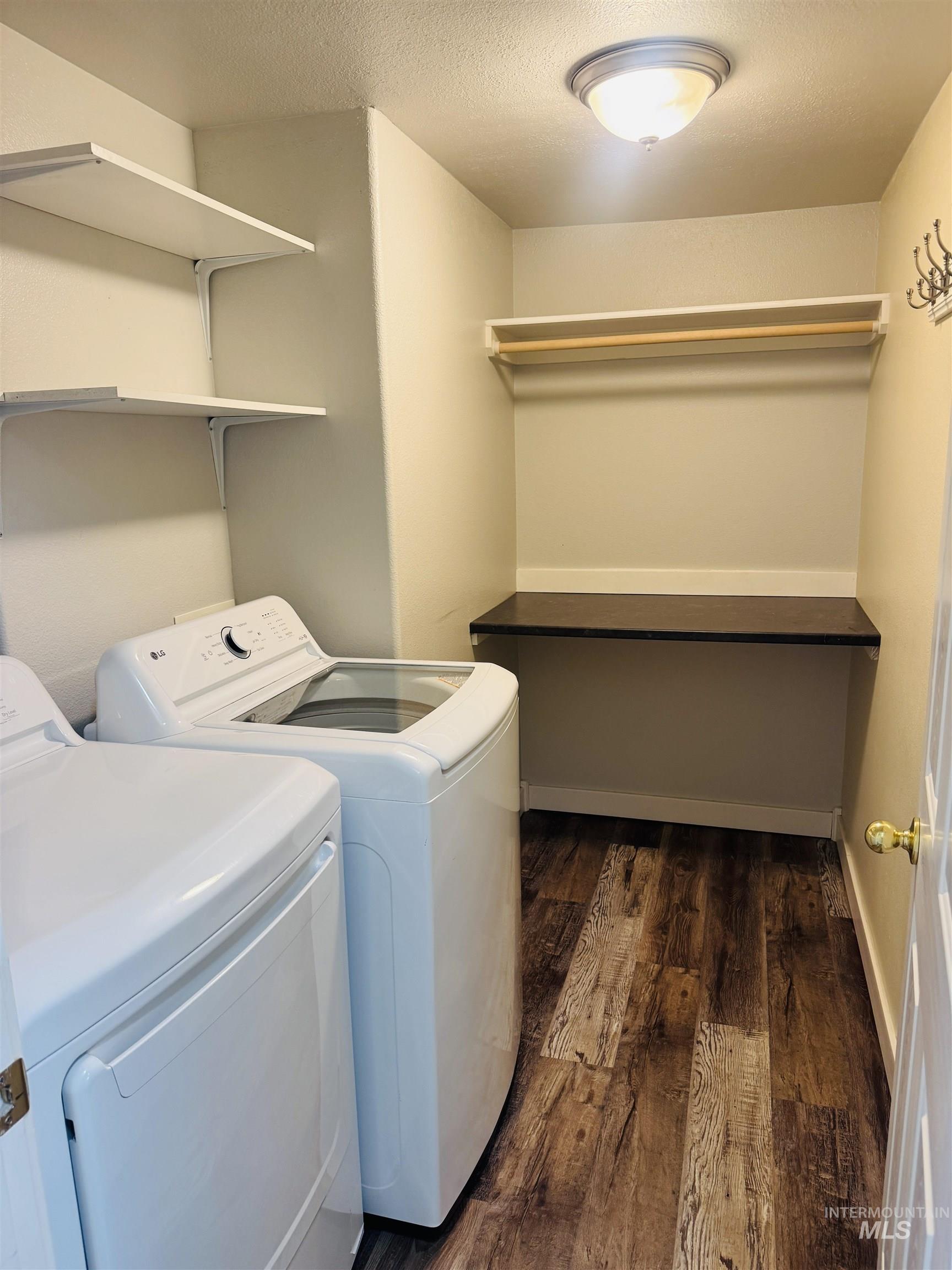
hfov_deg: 56.8
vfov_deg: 71.6
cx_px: 476
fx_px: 880
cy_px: 635
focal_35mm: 24
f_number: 1.78
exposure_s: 1/60
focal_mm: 6.76
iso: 160
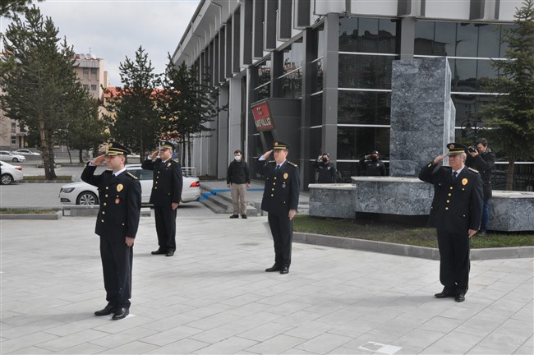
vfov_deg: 31.8
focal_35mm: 42
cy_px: 178
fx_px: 622
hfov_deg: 46.4
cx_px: 267
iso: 800
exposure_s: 1/320
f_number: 18
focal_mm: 28
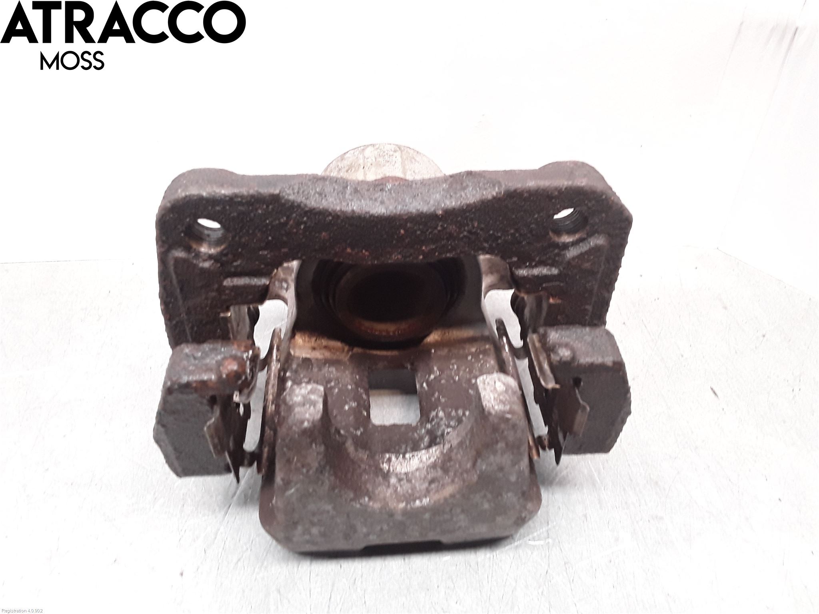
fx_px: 662
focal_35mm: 28
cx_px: 410
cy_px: 307
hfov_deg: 63.4
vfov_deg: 49.7
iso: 125
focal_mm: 2.91
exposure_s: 1/50
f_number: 1.9
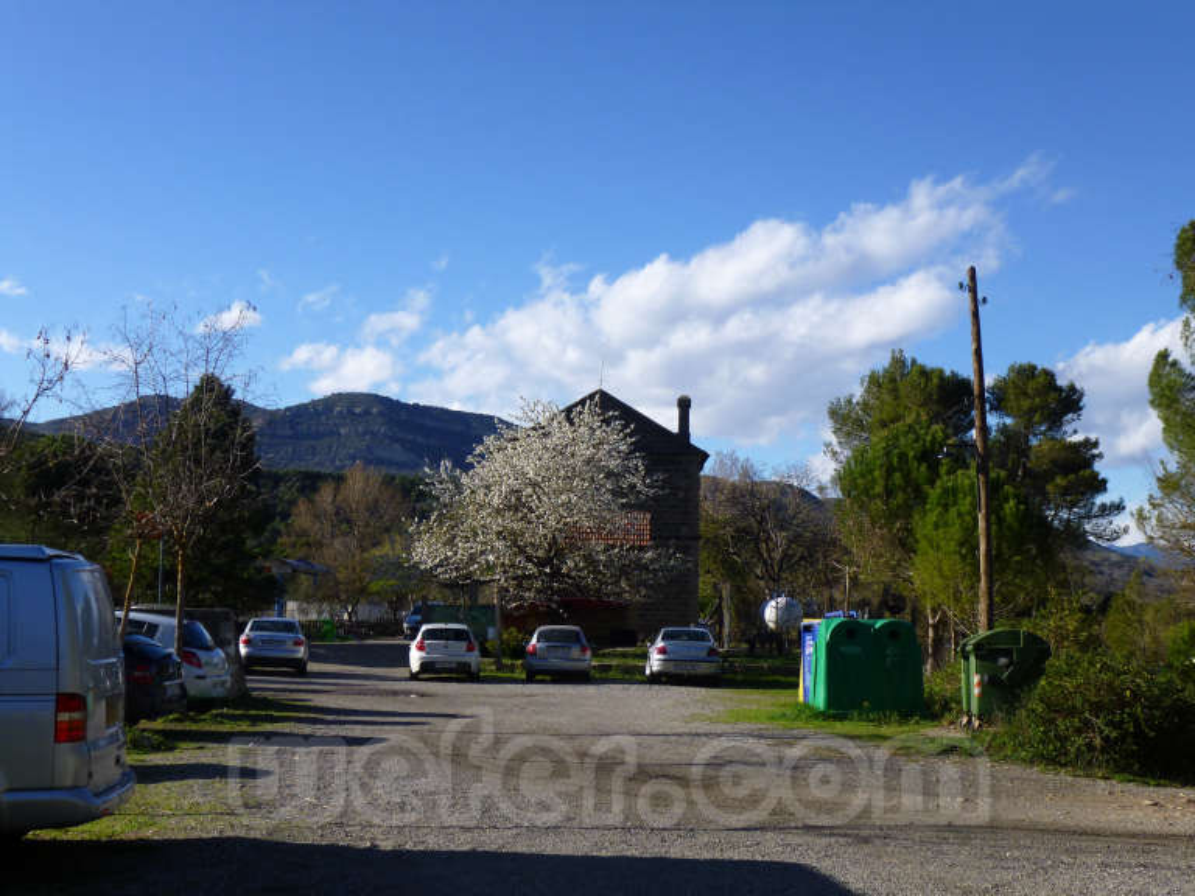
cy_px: 448
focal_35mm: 41
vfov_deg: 35.1
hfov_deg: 45.8
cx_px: 598
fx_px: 1415
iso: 100
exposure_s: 1/640
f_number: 3.8
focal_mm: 7.4
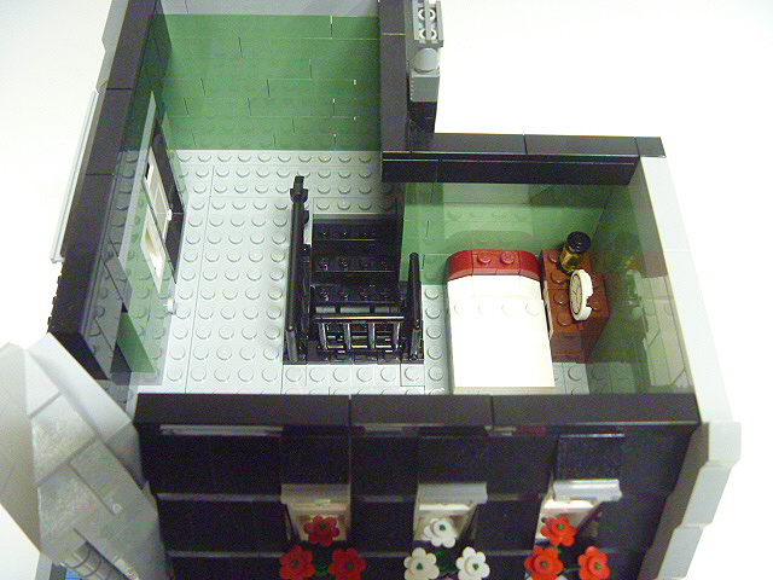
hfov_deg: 52.6
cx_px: 386
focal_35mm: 35
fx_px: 782
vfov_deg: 40.7
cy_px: 290
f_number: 3.5
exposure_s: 1/10
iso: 800
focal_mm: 6.3
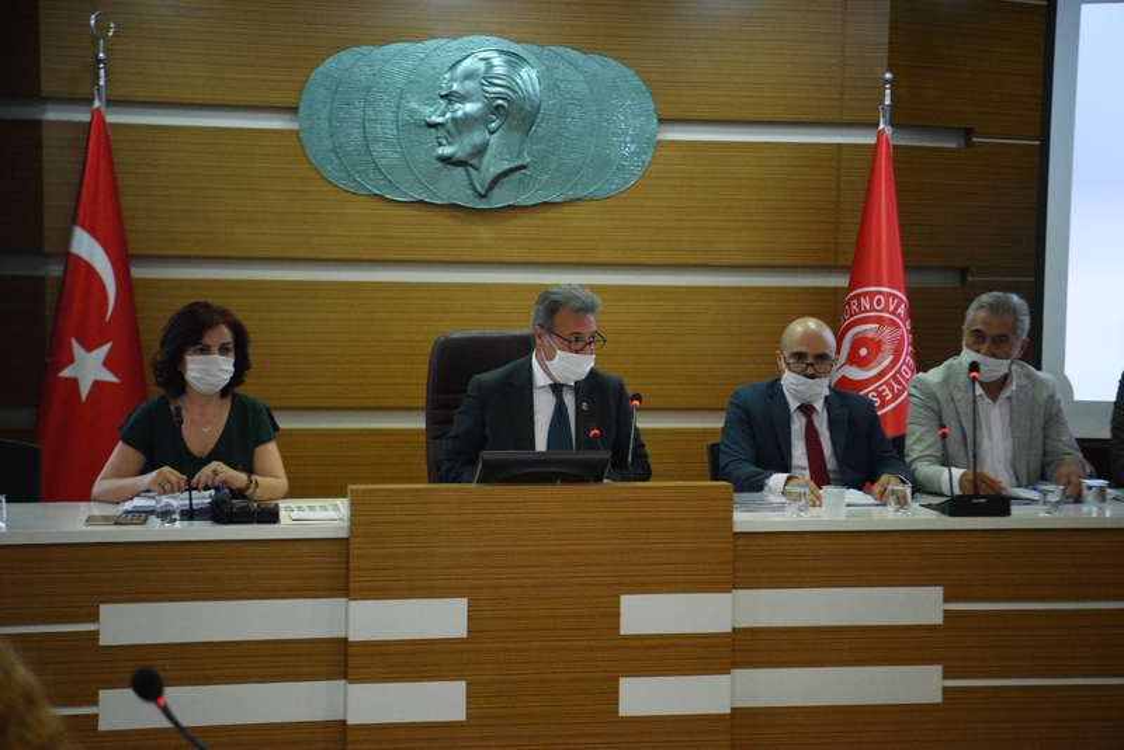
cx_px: 562
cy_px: 375
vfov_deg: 21.9
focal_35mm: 62
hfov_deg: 32.4
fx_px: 1936
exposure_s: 1/400
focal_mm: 62
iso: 5000
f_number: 2.8
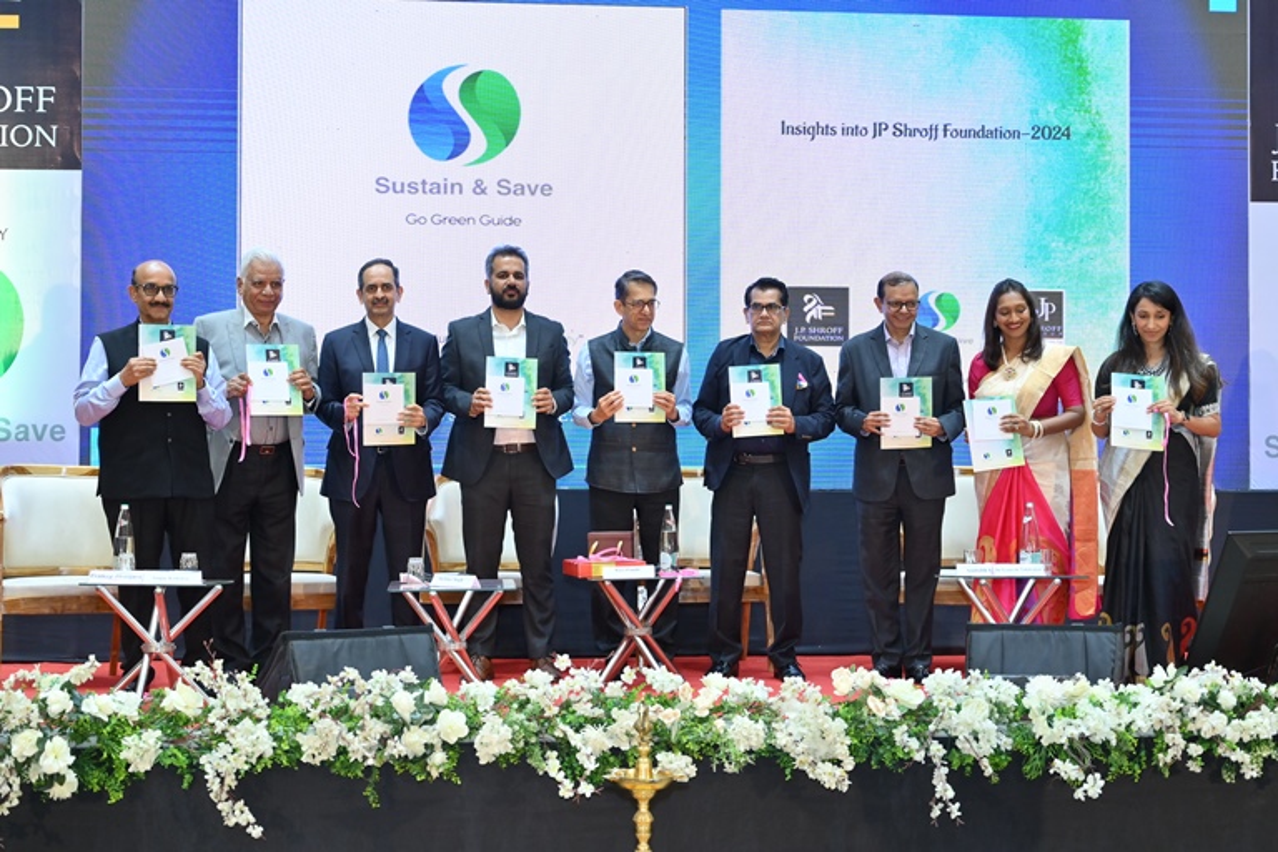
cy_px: 426
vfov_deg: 26.5
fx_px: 1810
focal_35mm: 51
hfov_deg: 38.9
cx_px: 639
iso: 1600
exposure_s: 1/160
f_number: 4.5
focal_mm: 51
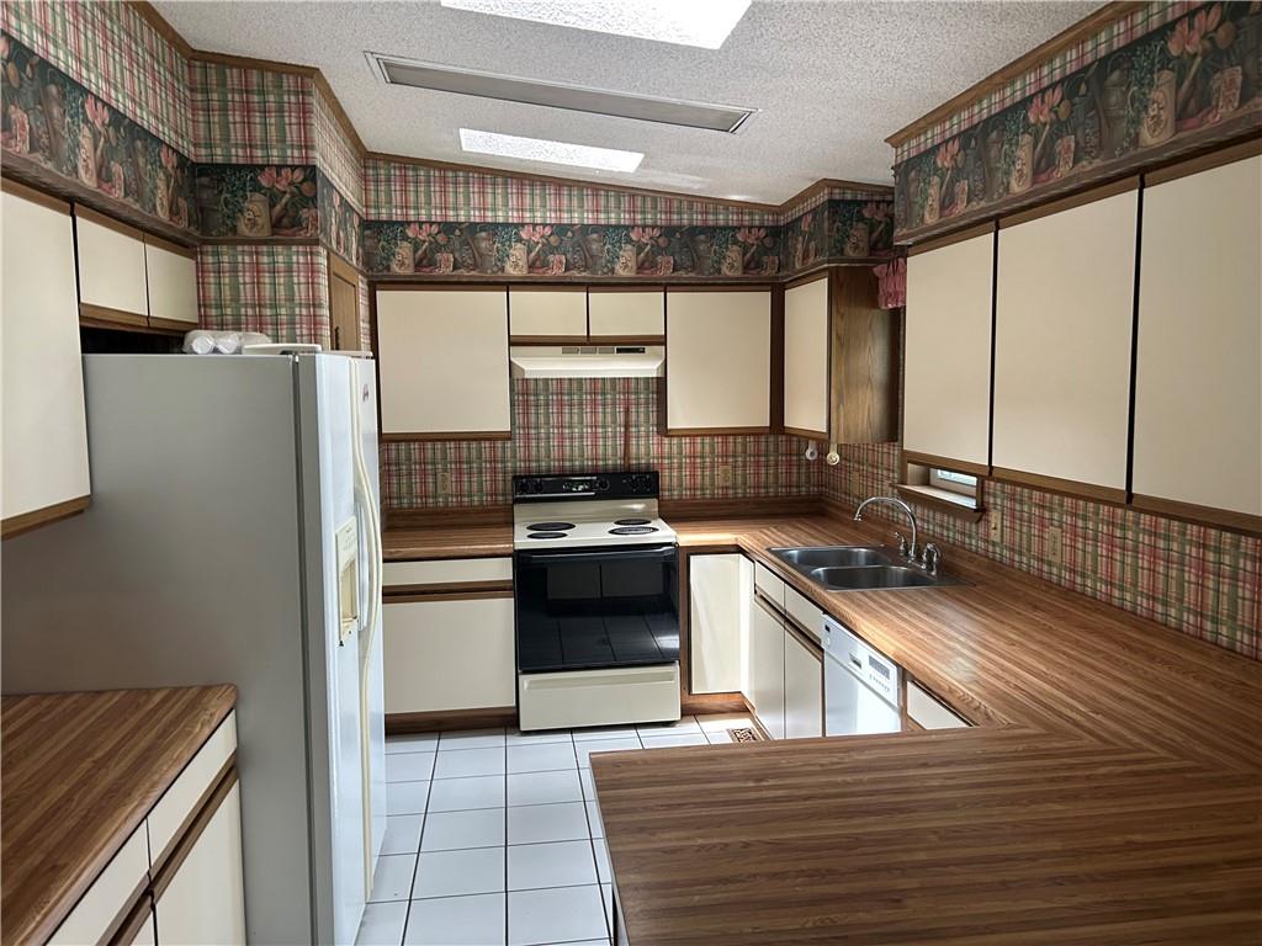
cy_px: 473
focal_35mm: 26
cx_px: 631
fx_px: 948
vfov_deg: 53.1
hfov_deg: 67.3
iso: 125
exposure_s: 1/109
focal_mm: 5.7
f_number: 1.5
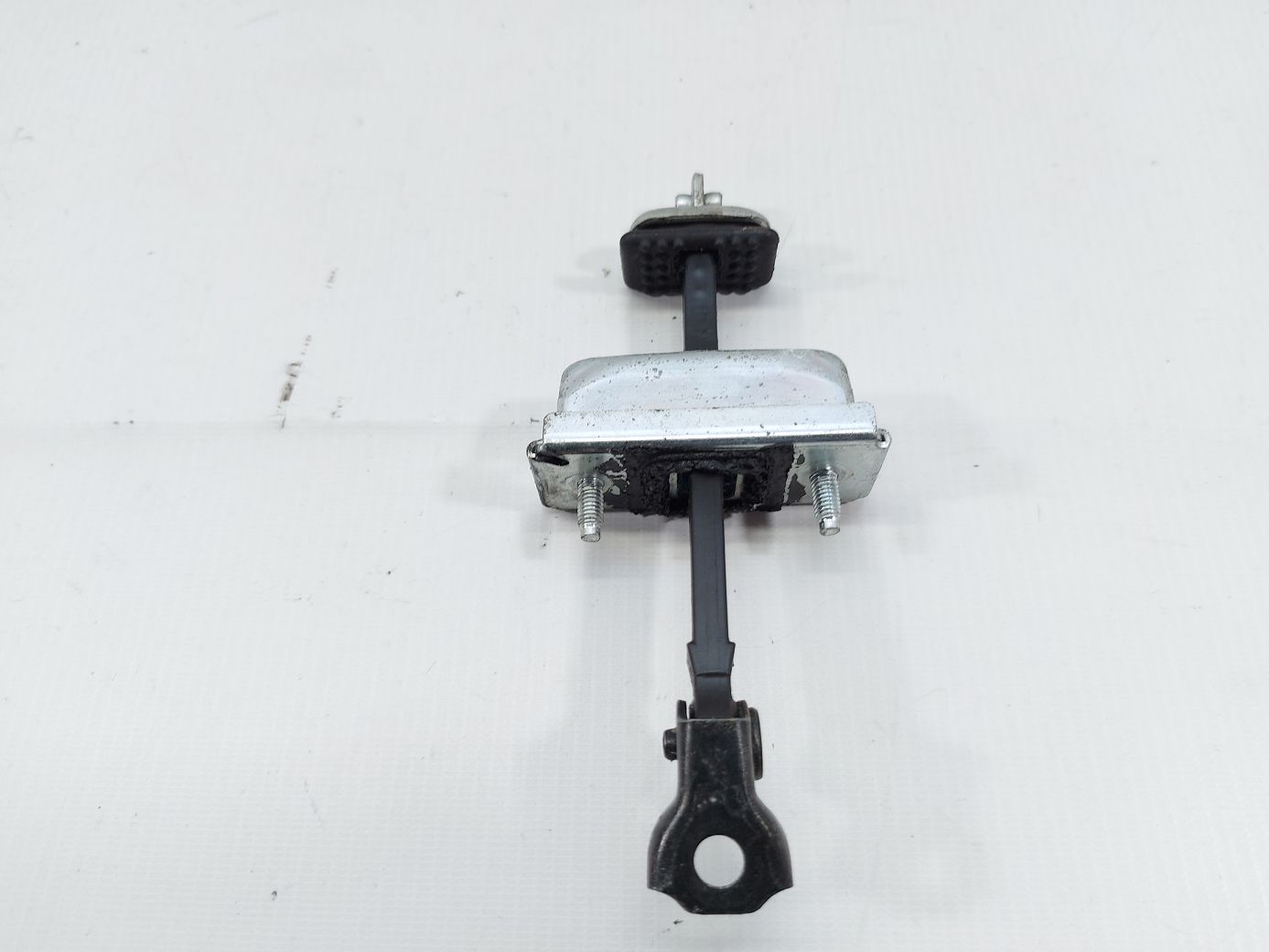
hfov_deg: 71.6
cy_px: 476
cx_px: 634
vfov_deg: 56.8
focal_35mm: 24
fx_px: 880
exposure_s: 1/50
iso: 40
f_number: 1.8
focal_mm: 5.23
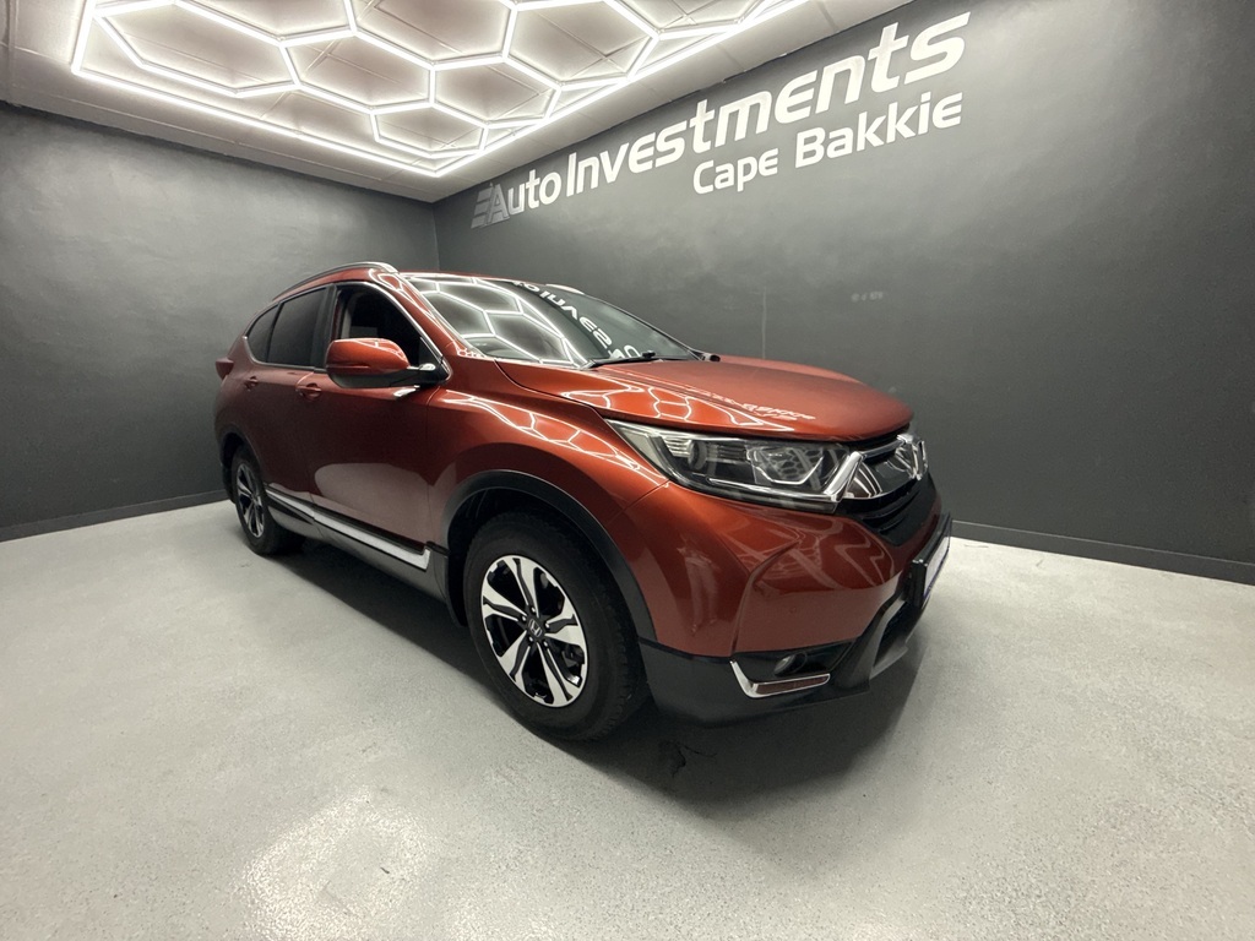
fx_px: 508
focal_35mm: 14
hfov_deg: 102.1
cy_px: 470
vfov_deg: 85.7
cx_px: 628
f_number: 2.2
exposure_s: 1/100
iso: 500
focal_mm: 2.22
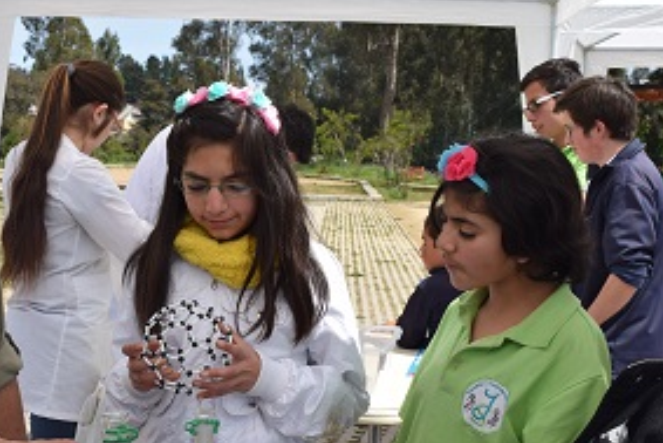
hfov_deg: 31.5
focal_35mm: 63
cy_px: 311
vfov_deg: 21.5
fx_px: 1161
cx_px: 196
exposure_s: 1/320
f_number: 9
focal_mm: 28
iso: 200
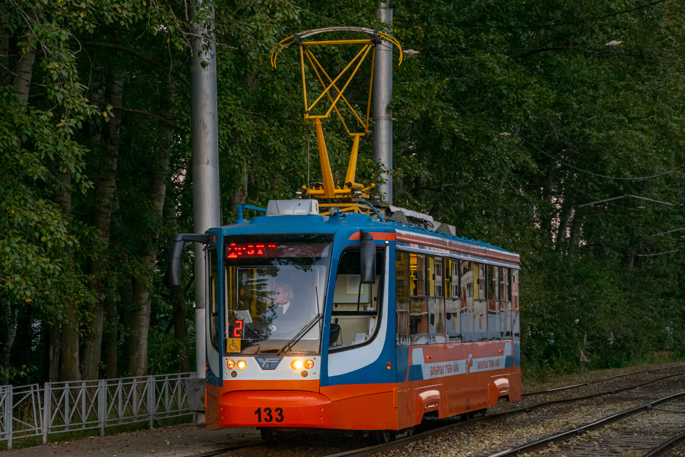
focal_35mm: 120
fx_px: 2283
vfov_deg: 11.4
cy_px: 228
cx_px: 342
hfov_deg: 17.1
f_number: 5.6
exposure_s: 1/200
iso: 800
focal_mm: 80
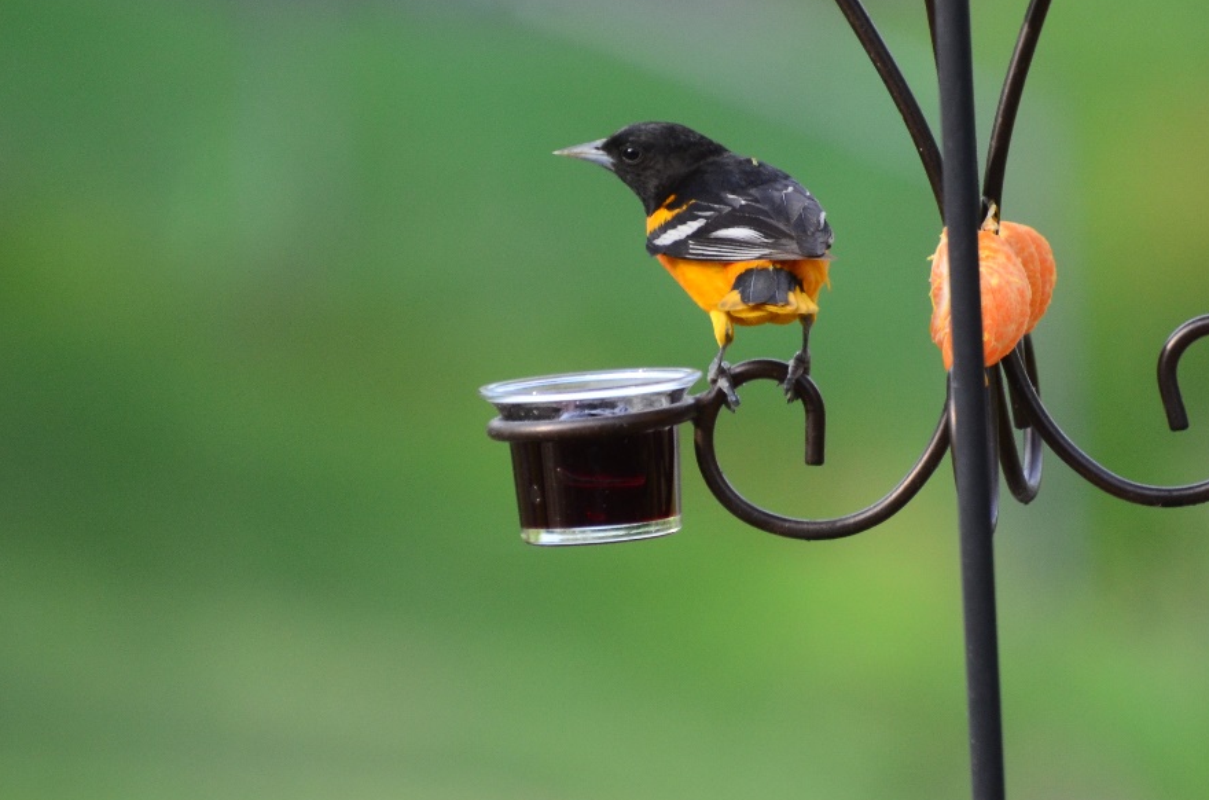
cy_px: 295
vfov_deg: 1.3
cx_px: 789
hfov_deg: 1.9
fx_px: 36547
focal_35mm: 1091
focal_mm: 400
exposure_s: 1/250
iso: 500
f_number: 6.3
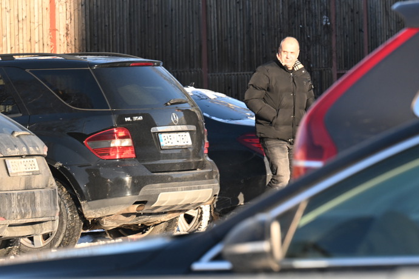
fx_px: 3491
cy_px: 140
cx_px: 210
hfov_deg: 6.9
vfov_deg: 4.6
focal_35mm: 300
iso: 1250
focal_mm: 200
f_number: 8
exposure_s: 1/640
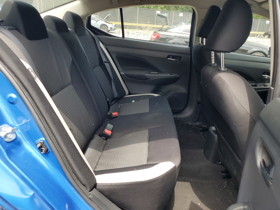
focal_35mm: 26
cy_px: 105
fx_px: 210
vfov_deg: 53.1
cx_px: 140
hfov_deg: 67.3
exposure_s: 1/476
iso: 50
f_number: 1.5
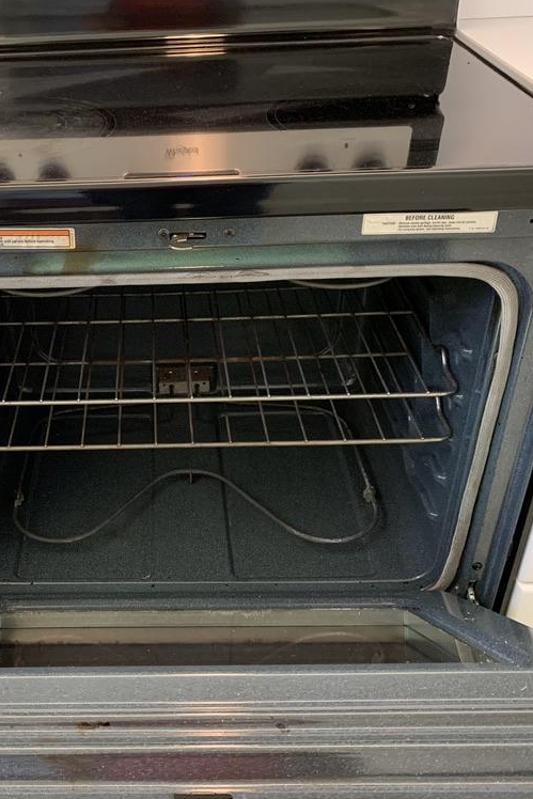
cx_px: 125
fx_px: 821
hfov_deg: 35.1
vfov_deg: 51.9
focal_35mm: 37
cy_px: 398
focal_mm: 4.25
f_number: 1.8
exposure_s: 1/60
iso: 320
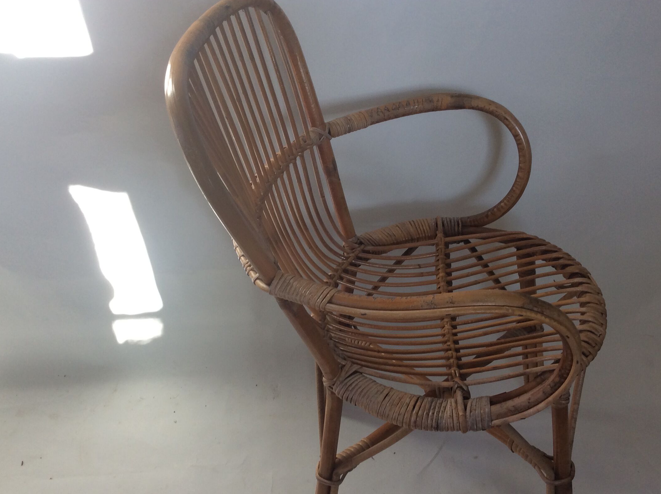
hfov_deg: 47.9
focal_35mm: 39
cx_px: 361
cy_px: 298
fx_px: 744
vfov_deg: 36.6
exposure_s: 1/50
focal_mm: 3.3
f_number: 2.4
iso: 32
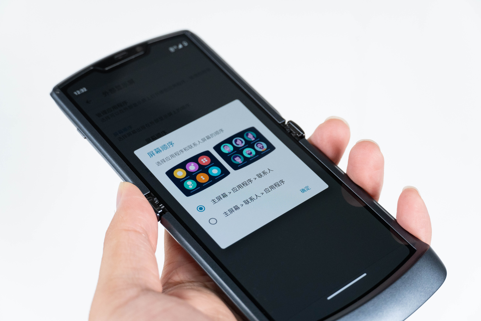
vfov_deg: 19.3
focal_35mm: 70
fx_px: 942
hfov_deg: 28.6
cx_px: 240
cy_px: 160
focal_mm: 47
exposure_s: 1/80
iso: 1250
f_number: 5.6
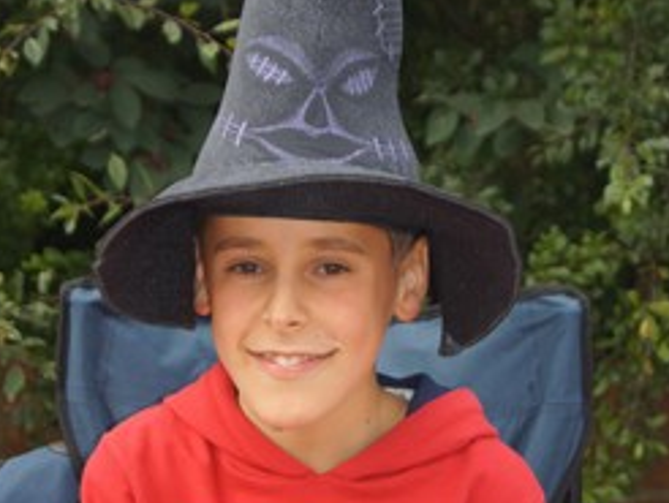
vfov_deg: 11.5
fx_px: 2491
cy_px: 337
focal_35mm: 129
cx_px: 318
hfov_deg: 15.3
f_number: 5.6
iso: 100
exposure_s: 1/100
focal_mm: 55
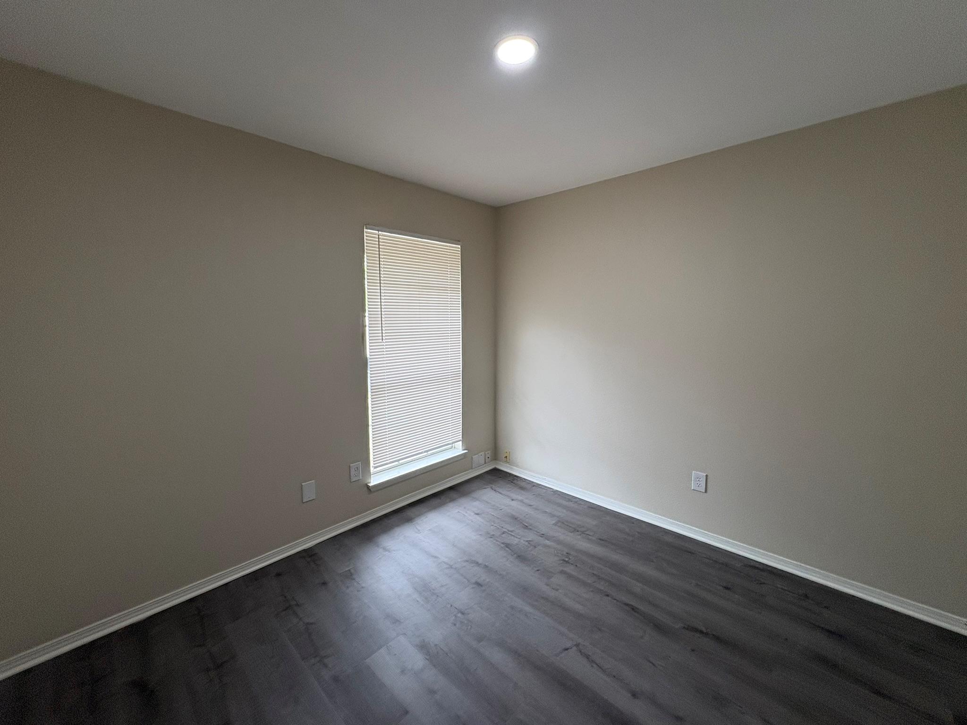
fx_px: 391
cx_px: 484
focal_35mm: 14
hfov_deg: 102.1
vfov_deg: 85.7
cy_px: 362
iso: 100
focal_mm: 2.22
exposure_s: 1/120
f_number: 2.2
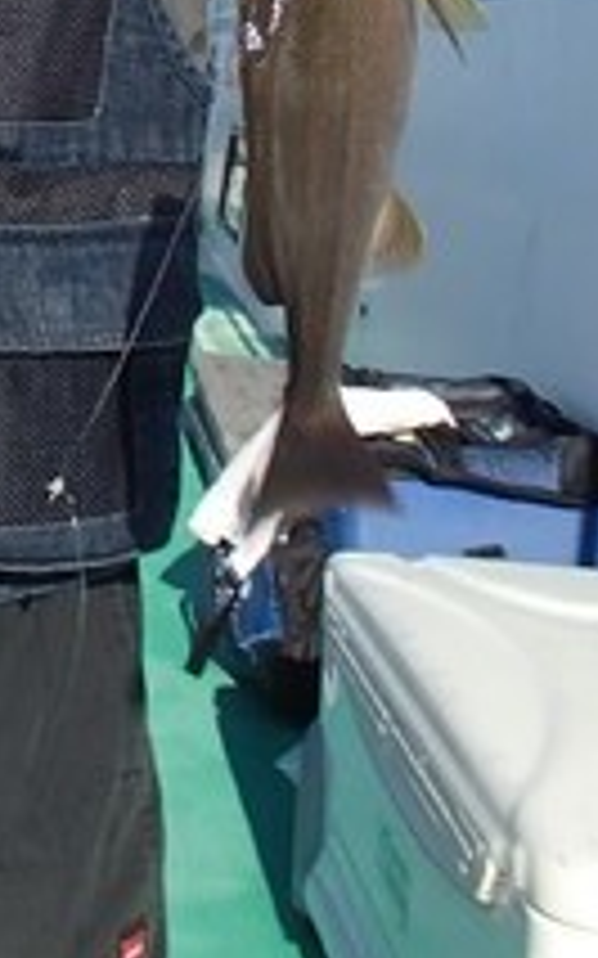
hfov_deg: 18.3
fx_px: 1748
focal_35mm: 67
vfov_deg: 28.7
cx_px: -139
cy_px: 4
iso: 100
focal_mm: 5
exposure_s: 1/125
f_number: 11
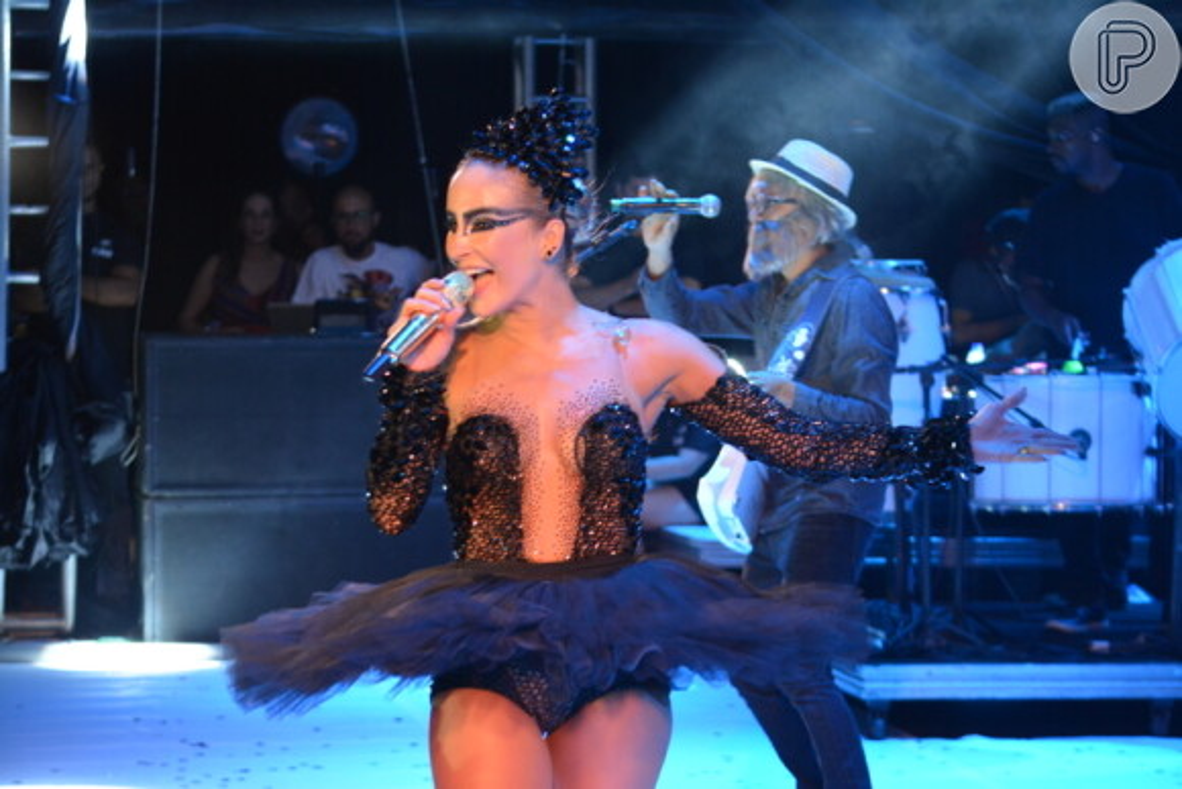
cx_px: 591
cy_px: 394
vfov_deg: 12.7
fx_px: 3547
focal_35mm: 108
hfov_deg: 18.9
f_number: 4.5
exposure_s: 1/160
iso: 2000
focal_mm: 72
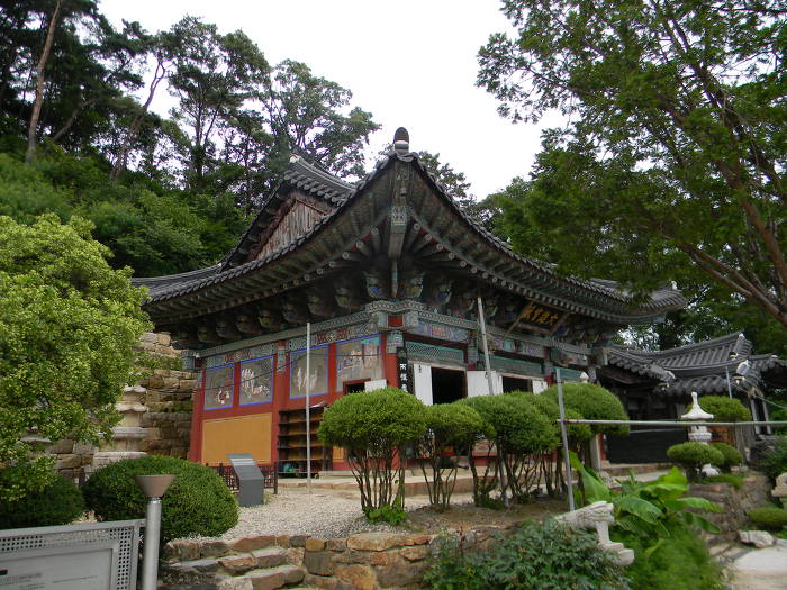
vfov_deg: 49.7
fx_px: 637
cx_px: 394
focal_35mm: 28
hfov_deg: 63.4
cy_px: 295
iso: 80
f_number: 3.5
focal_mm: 5
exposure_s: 1/180
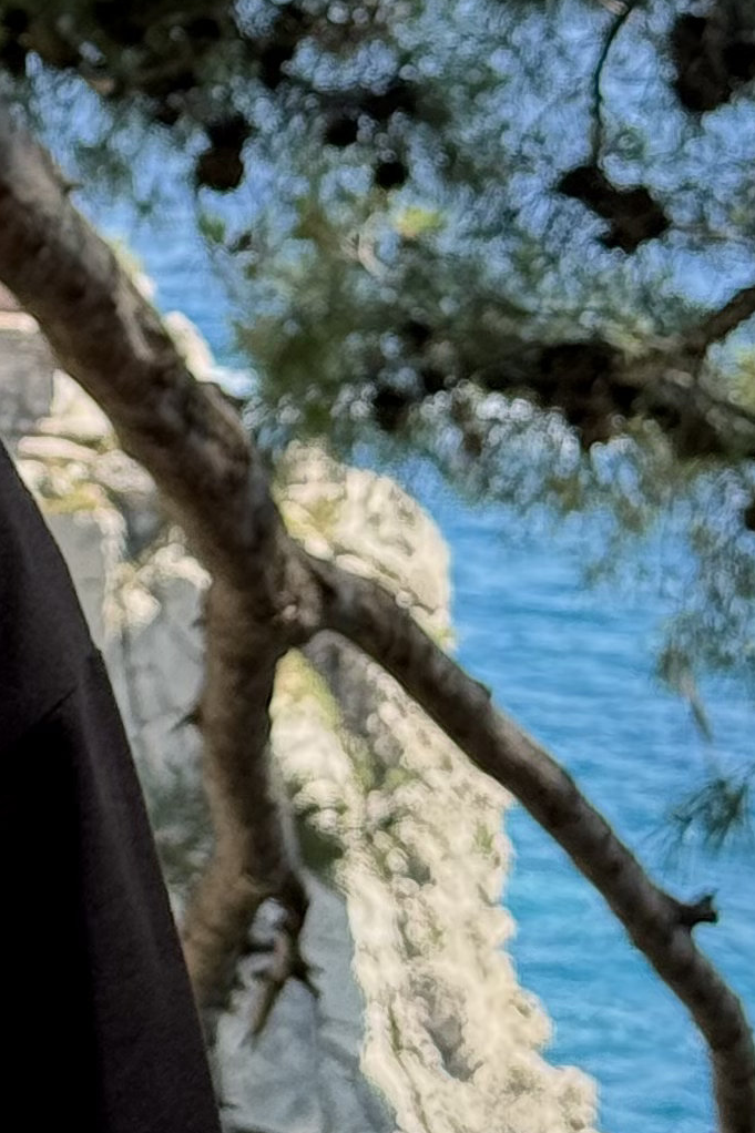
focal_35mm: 197
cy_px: -261
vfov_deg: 10.3
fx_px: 6199
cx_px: -888
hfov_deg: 6.7
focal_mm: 6.76
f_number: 1.78
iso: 64
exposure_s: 1/700
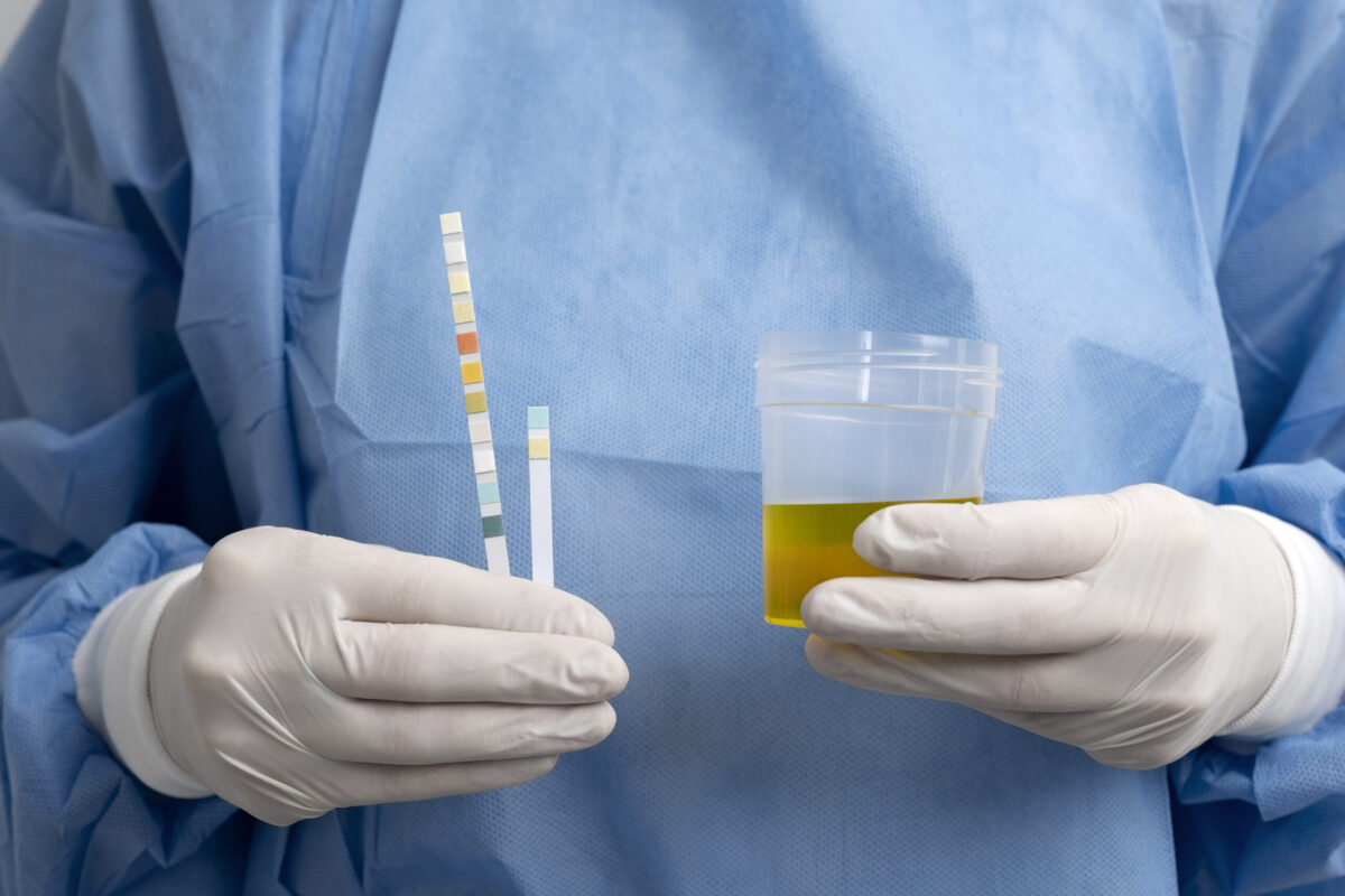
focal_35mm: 62
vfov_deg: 21.9
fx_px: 2316
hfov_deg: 32.4
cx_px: 672
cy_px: 448
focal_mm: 41.4
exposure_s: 1/125
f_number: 5.6
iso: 160
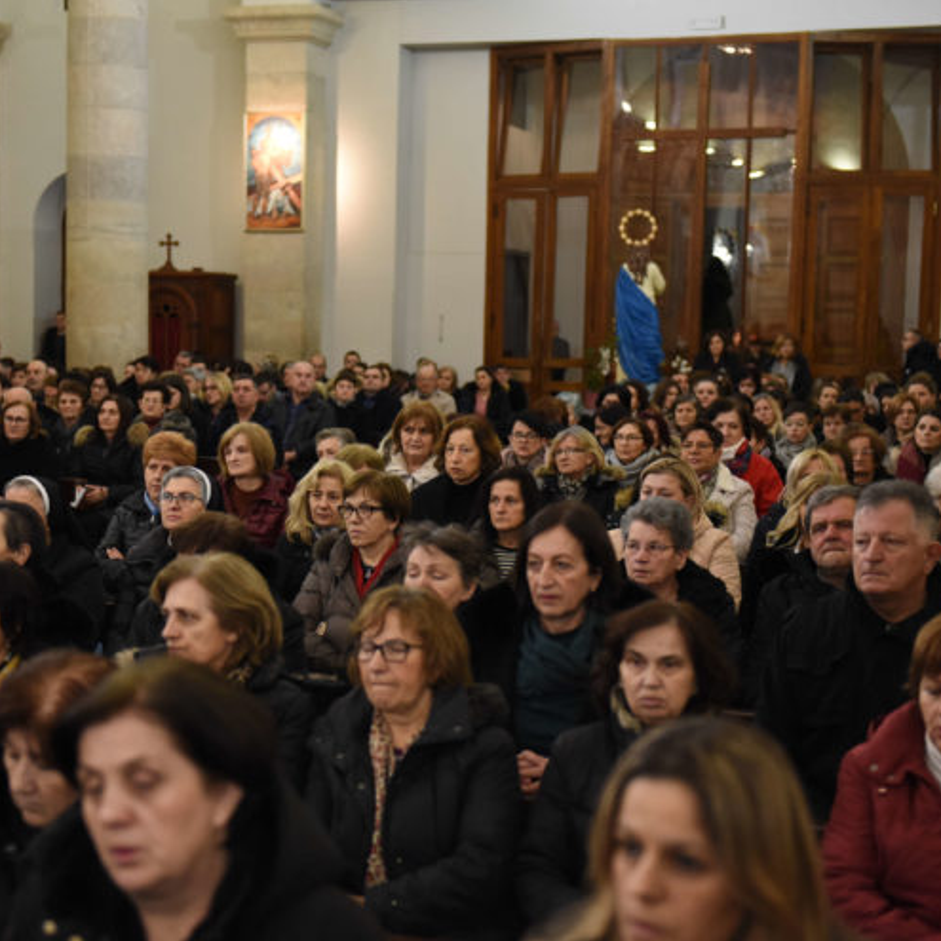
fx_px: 2061
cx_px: 390
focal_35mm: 67
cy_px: 474
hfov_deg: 25.7
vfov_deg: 25.7
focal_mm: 52
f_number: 2.8
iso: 3200
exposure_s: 1/100
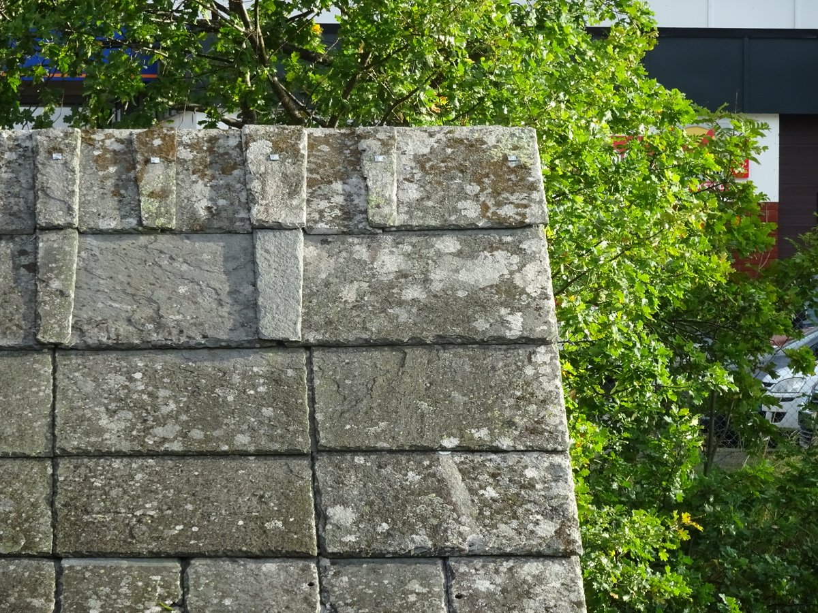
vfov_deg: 5.9
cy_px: 306
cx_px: 409
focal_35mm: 254
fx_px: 6002
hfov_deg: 7.8
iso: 200
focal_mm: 43.45
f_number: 6.3
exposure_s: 1/250
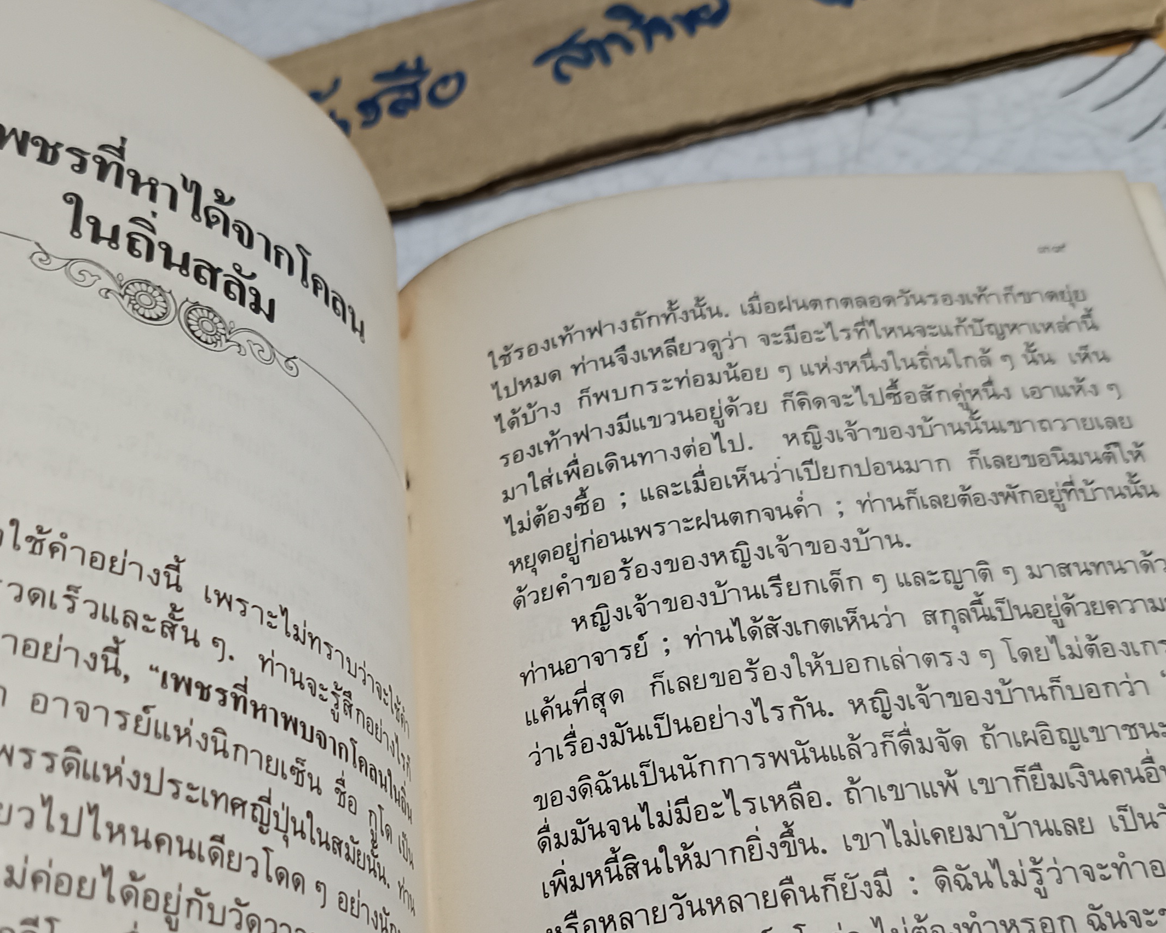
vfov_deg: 33.3
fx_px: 1518
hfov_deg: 41.9
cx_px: 481
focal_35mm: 44
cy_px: 722
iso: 843
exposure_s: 1/33.3
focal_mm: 5.31
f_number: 1.7
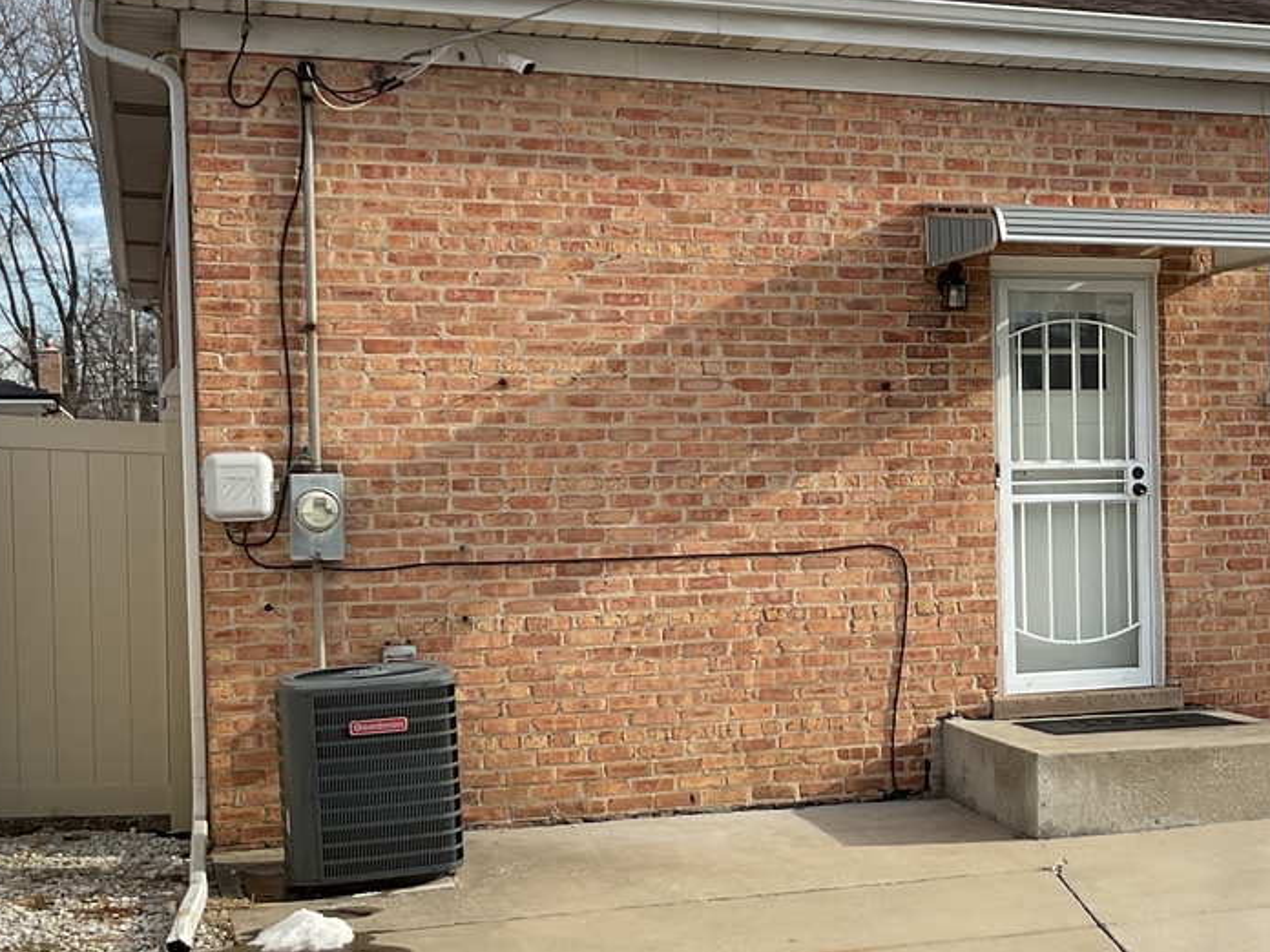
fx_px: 2201
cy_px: 551
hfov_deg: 31.1
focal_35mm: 60
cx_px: 1082
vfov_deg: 24.4
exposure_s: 1/1786
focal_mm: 3
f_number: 1.8
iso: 16
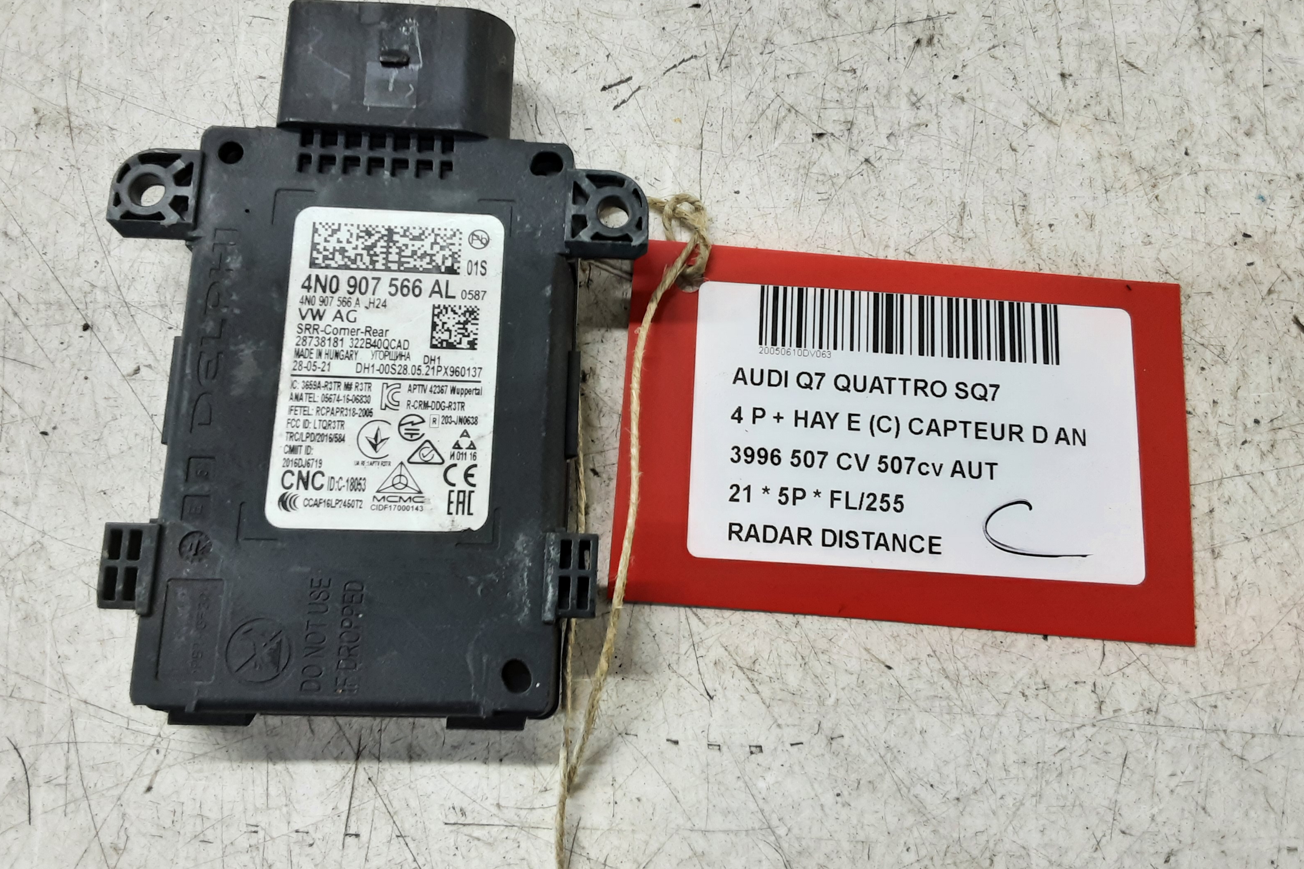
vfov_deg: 44.9
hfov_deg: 63.7
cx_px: 639
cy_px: 386
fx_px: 1050
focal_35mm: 29
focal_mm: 2.91
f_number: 1.9
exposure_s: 1/50
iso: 100
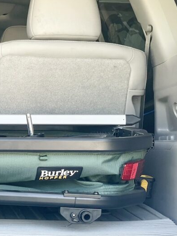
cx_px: -33
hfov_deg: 14.1
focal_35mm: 102
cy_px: 130
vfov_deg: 19.2
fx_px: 695
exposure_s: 1/120
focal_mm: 6
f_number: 2
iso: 80
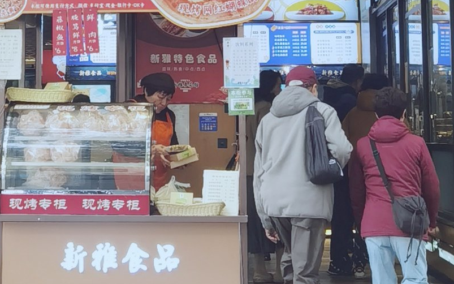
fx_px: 1695
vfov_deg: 9.3
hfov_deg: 15.2
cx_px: 165
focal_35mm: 137
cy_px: -125
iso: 50
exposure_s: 1/400
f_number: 1.9
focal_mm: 6.71
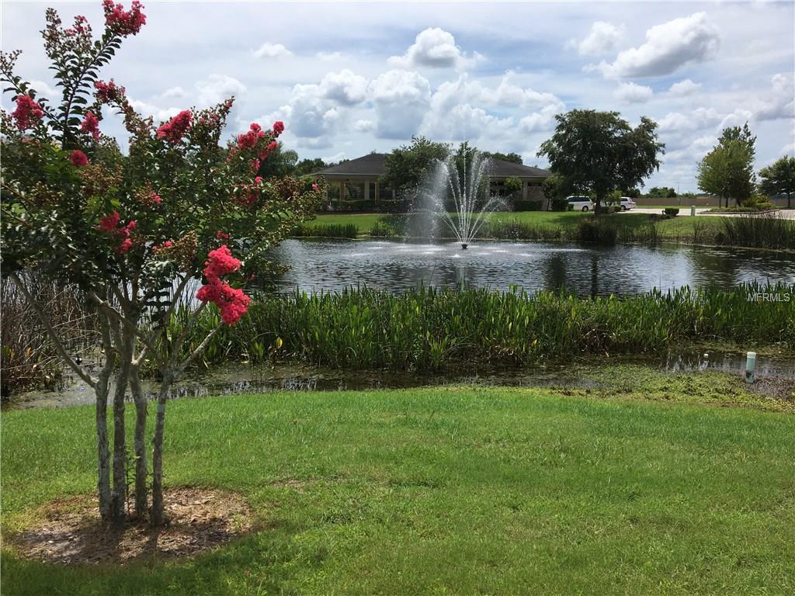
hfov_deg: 61.7
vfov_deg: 48.2
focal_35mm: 29
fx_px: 666
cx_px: 398
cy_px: 298
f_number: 2.2
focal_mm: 4.15
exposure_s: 1/2849
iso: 25
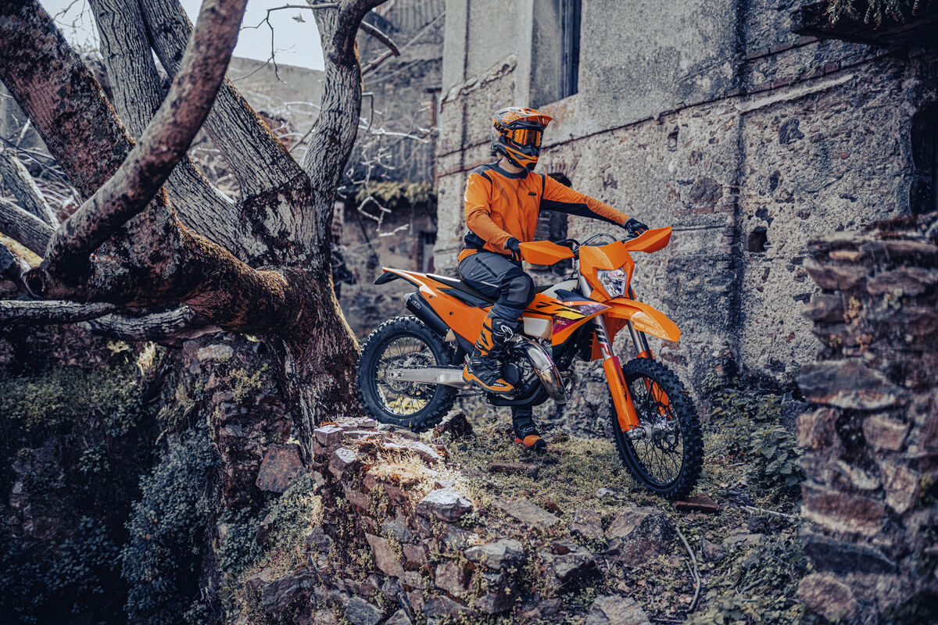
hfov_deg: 54.4
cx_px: 469
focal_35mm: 35
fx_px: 912
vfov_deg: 37.9
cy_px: 312
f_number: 1.4
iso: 250
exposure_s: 1/2500
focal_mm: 35
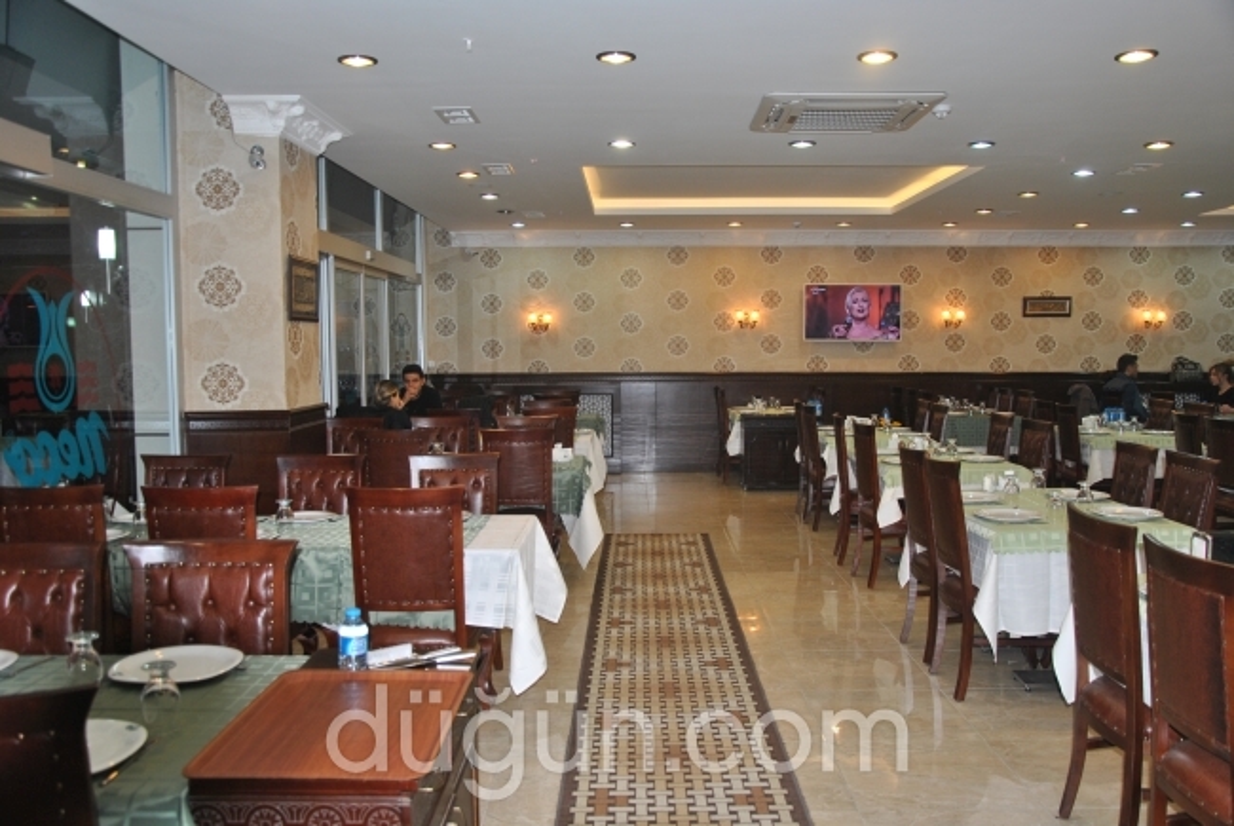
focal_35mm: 32
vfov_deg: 41.8
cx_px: 617
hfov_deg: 59.4
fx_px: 1081
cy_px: 413
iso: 200
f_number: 3.8
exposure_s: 1/60
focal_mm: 21
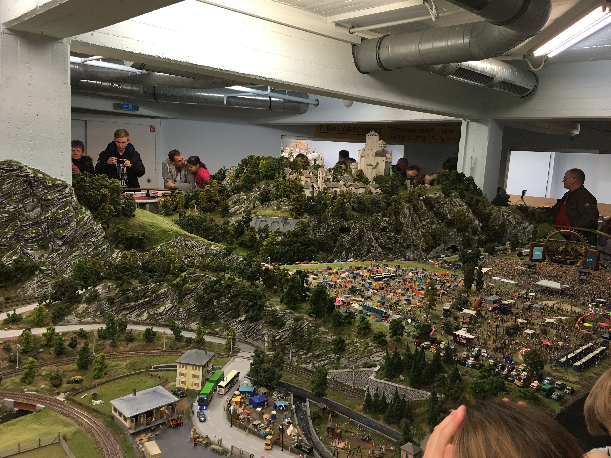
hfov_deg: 61.7
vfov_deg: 48.2
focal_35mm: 29
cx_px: 306
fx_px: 512
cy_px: 229
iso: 64
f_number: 2.2
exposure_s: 1/33
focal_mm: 4.15
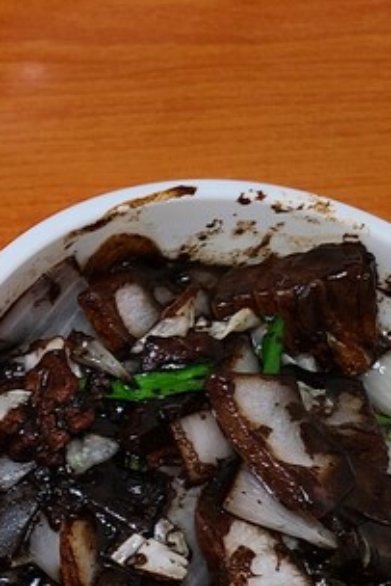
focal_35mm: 80
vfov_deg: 24.5
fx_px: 1302
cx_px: -318
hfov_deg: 14.8
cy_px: 548
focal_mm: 5.4
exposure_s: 1/60
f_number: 1.8
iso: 100
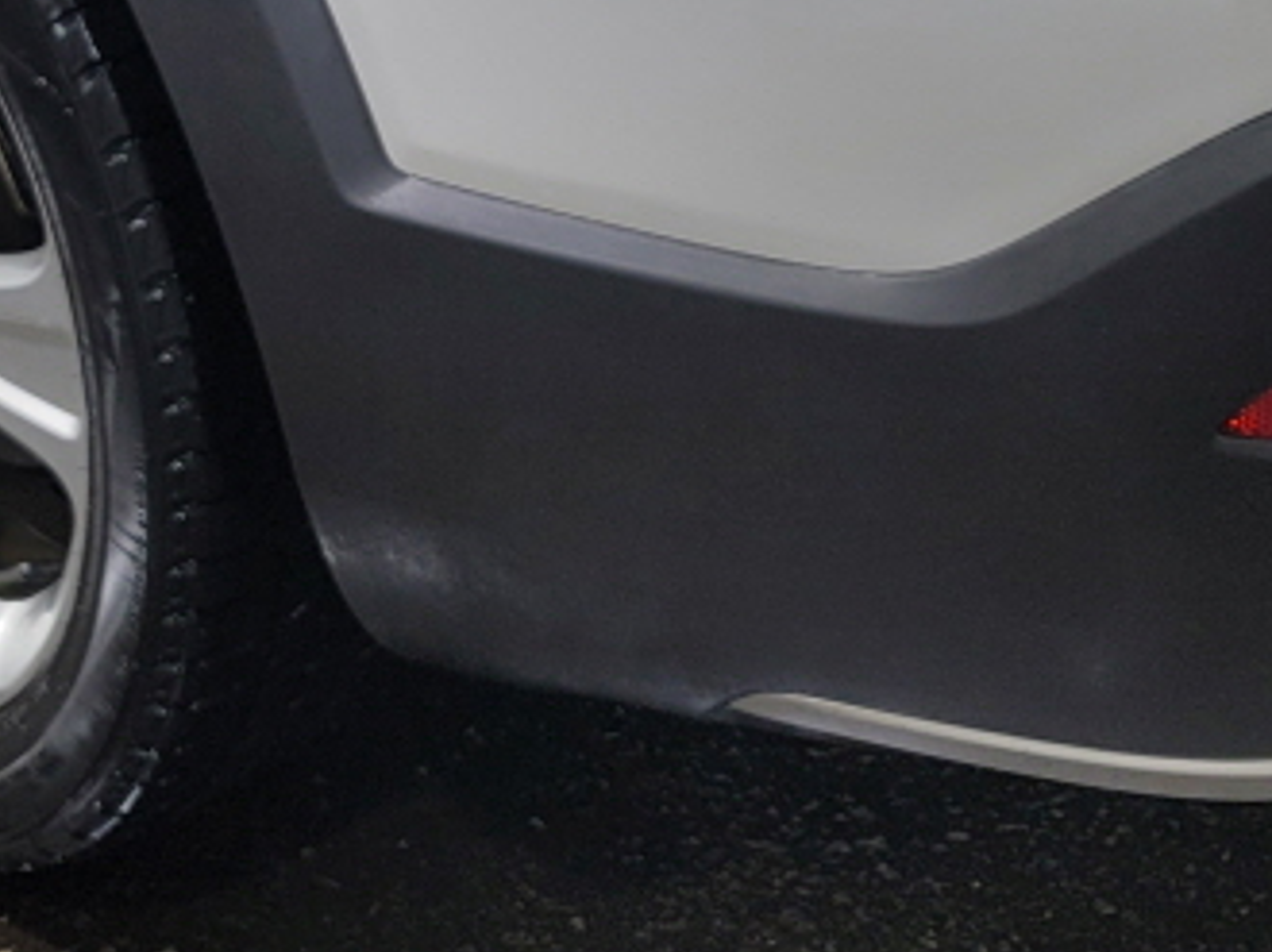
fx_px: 3341
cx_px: 393
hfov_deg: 21.4
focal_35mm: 91
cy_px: -644
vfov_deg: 14.6
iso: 32
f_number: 1.8
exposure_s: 1/120
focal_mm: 7
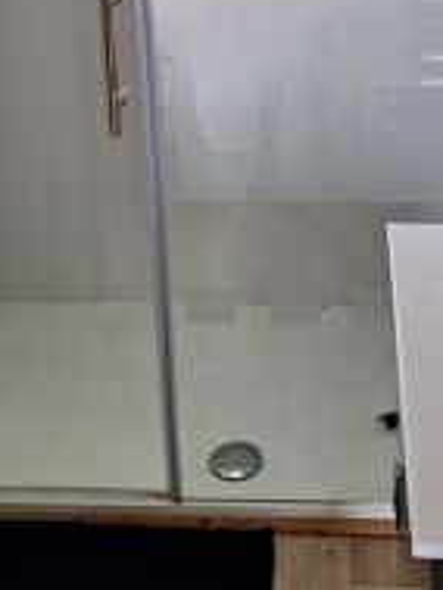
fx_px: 886
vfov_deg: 34.1
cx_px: 296
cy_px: 23
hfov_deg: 27.9
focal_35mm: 52
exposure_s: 1/50
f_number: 1.8
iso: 100
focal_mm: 5.54
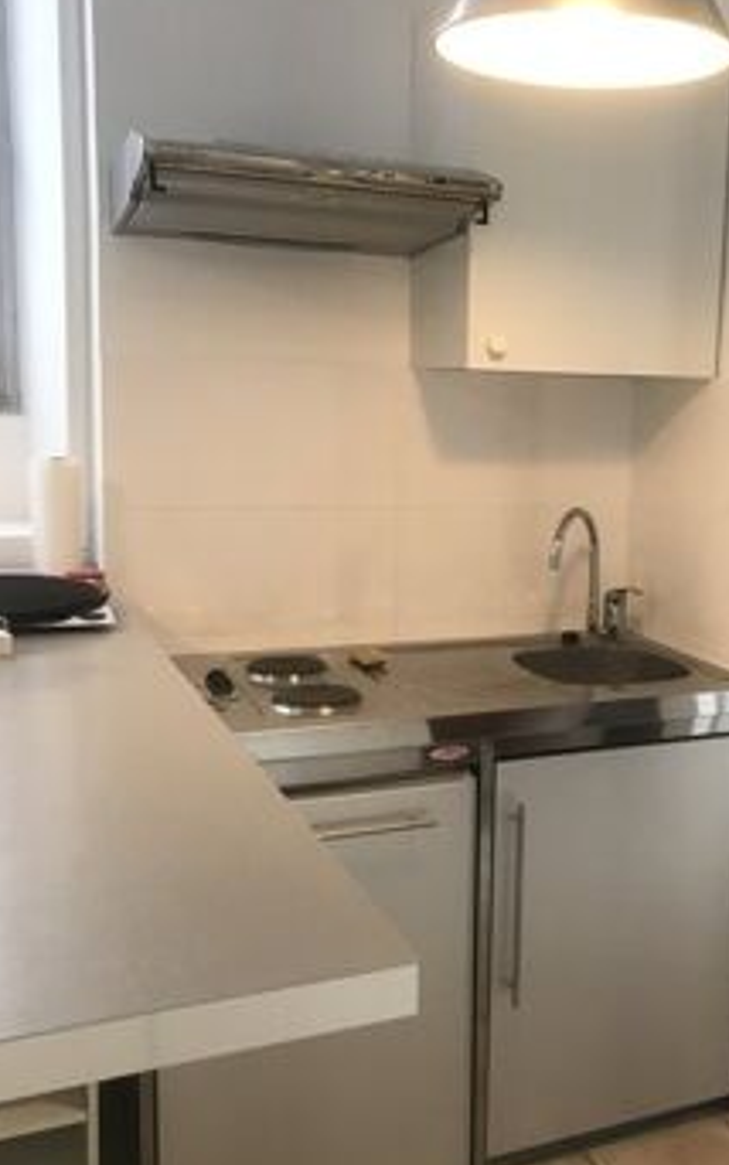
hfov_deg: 33.9
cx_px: 535
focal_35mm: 37
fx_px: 1175
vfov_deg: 52.7
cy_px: 571
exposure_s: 1/17
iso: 64
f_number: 1.8
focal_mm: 3.99
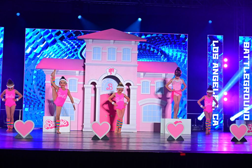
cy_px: 84
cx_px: 126
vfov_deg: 19.5
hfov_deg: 28.8
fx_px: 490
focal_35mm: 70
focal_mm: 70
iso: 4000
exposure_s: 1/800
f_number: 4
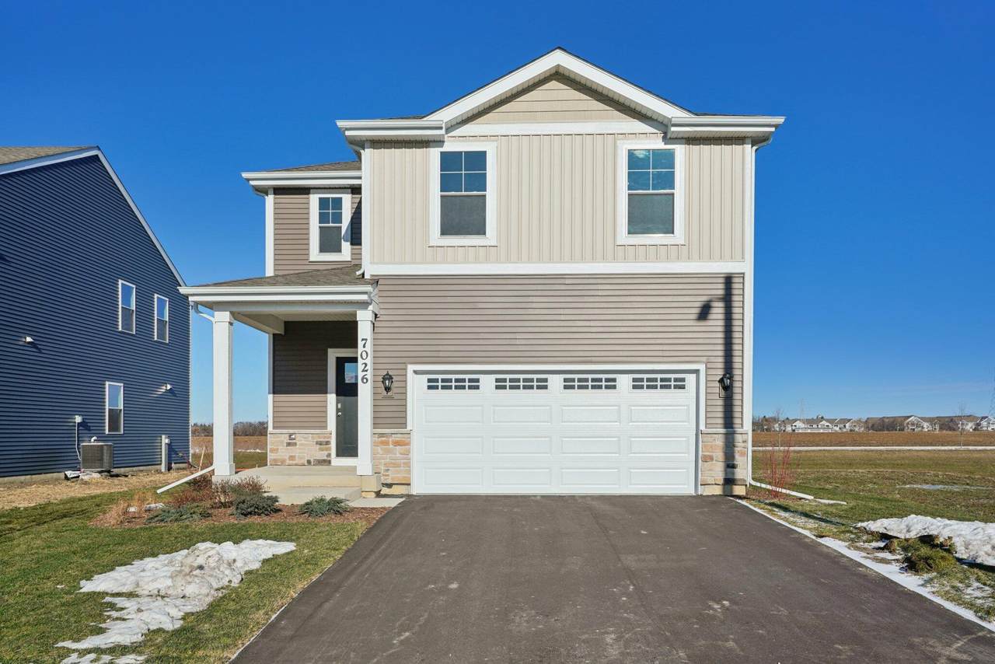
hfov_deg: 69.4
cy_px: 332
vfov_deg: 49.6
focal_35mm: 26
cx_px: 498
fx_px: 719
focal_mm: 26
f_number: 8
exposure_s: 1/640
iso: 100
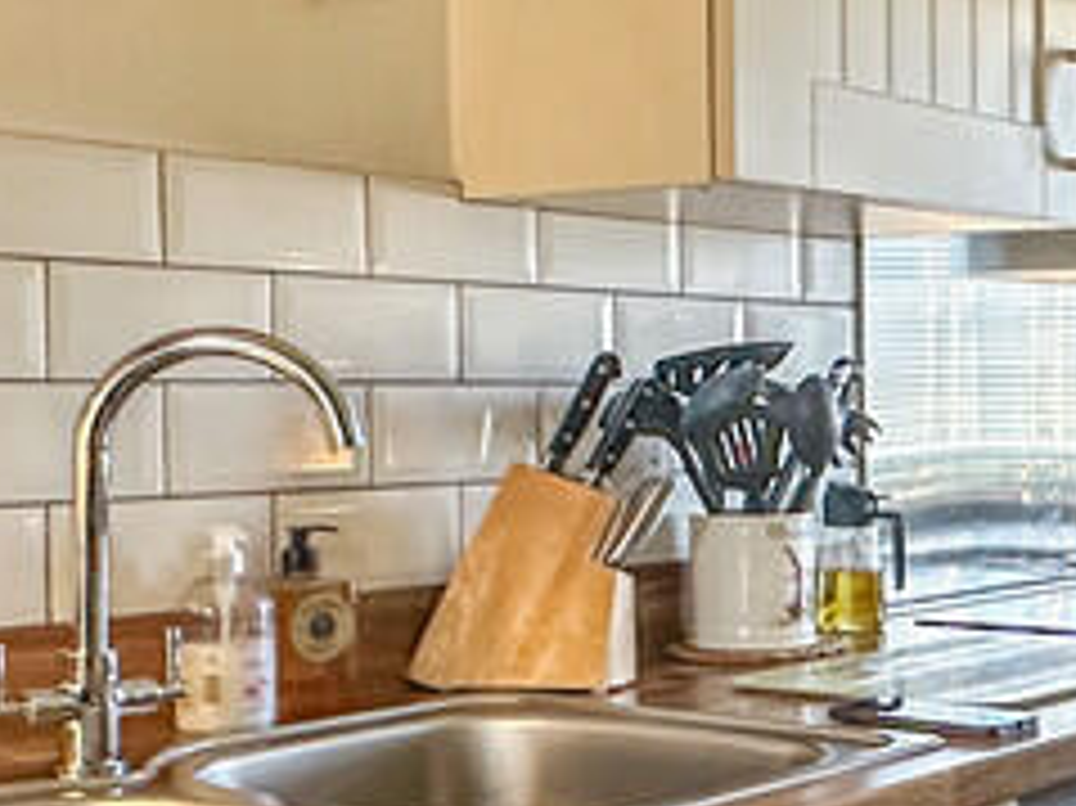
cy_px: 932
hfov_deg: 30.1
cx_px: 1058
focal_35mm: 60
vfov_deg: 22.7
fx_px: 1864
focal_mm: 2.22
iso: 320
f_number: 2.2
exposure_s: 1/100
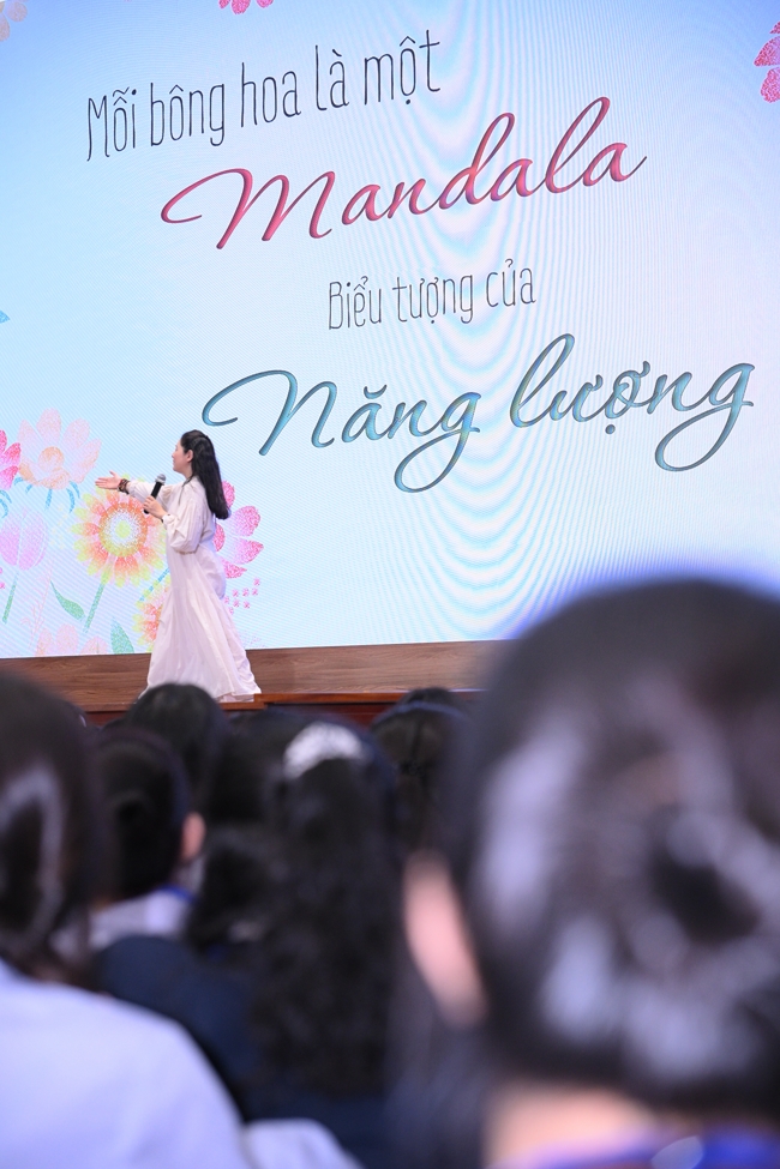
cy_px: 584
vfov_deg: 26.7
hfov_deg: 17.9
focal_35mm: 76
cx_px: 390
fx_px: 2470
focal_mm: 76
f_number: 4
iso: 2500
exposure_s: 1/160
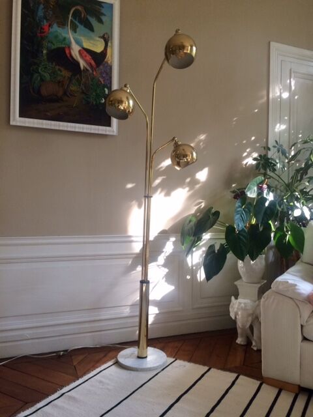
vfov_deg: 61.7
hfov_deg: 48.2
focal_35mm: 29
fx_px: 350
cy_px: 208
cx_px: 156
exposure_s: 1/33
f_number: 2.2
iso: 50
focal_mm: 4.15
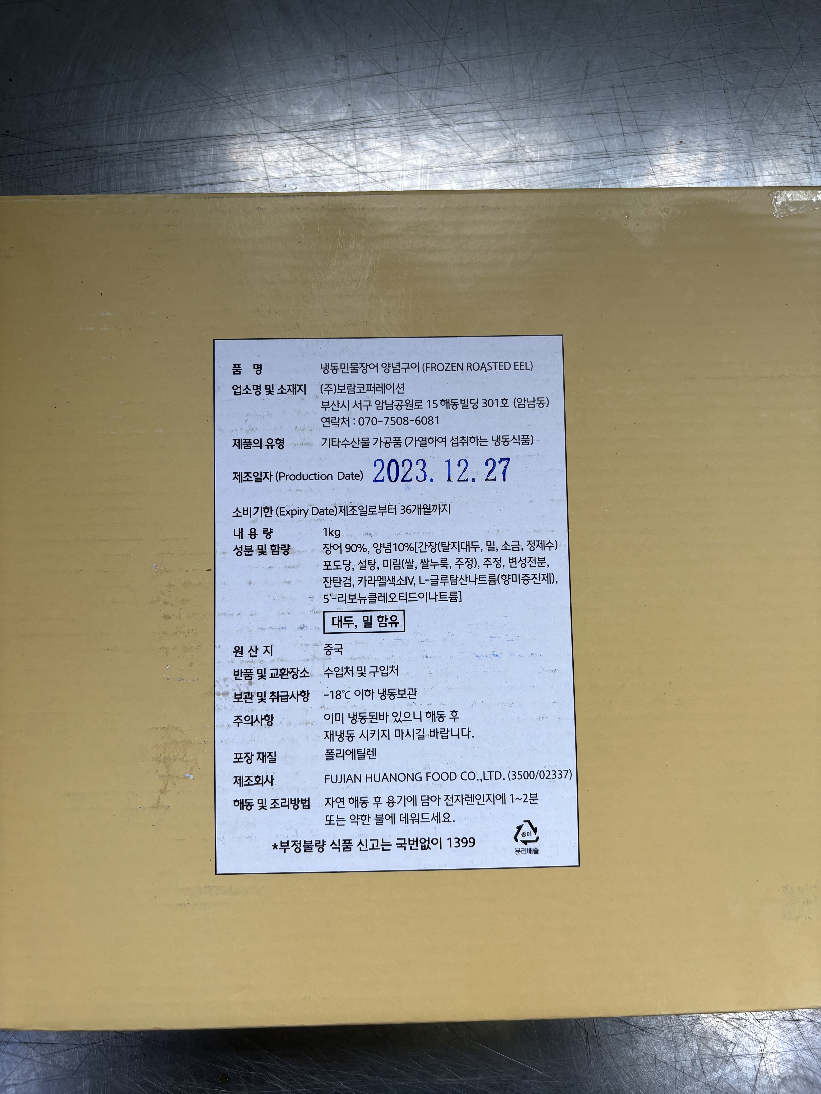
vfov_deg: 67.3
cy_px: 547
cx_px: 410
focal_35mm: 26
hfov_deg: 53.1
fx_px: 822
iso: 50
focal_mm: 5.96
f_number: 1.6
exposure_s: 1/120
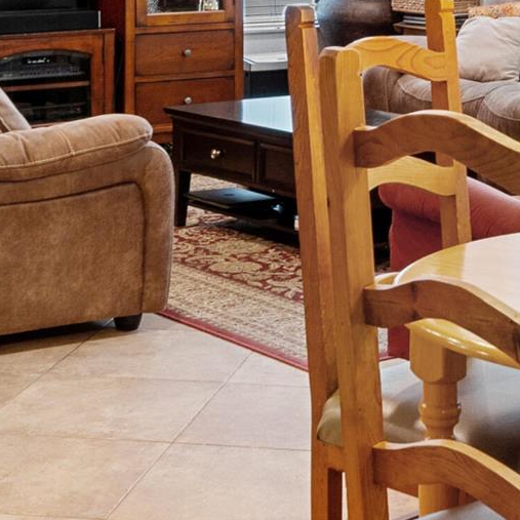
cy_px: -75
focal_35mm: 103
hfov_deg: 16.7
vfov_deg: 16.3
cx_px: 432
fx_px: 1751
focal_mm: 20
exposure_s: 1/2.5
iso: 100
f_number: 8
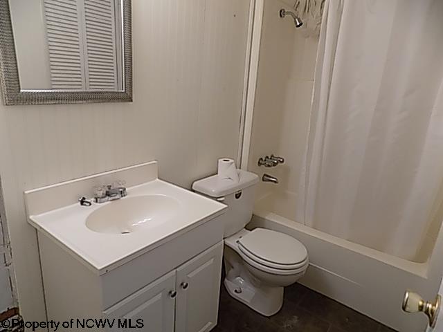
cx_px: 222
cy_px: 166
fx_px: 294
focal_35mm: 23
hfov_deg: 73.9
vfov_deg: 58.9
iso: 200
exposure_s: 1/30
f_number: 3.1
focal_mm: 4
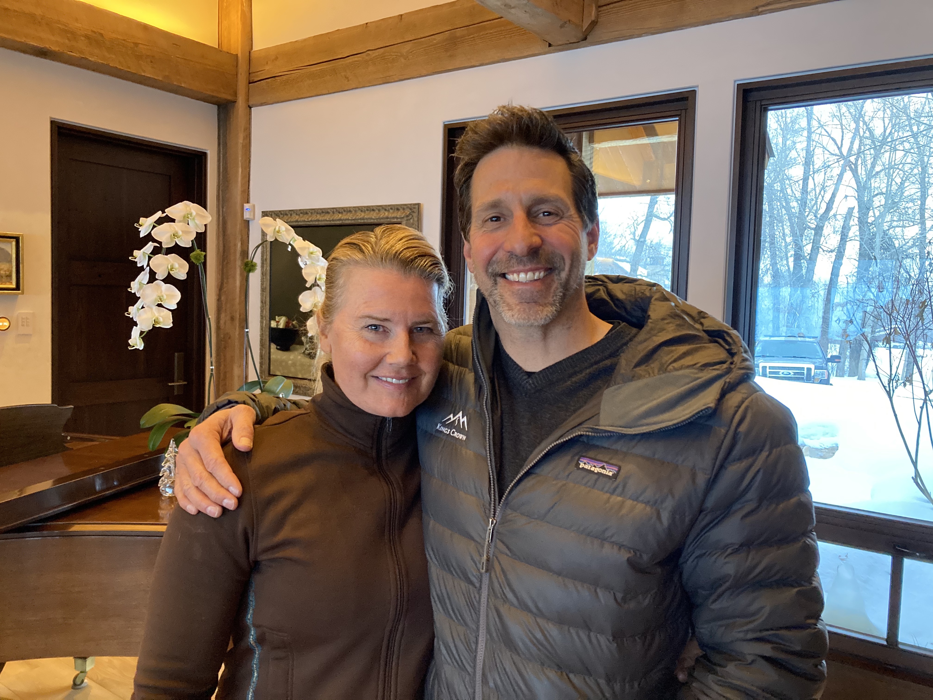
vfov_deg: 49.7
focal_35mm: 28
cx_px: 466
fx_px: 755
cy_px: 350
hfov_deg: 63.4
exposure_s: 1/30
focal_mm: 3.99
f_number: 1.8
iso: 500
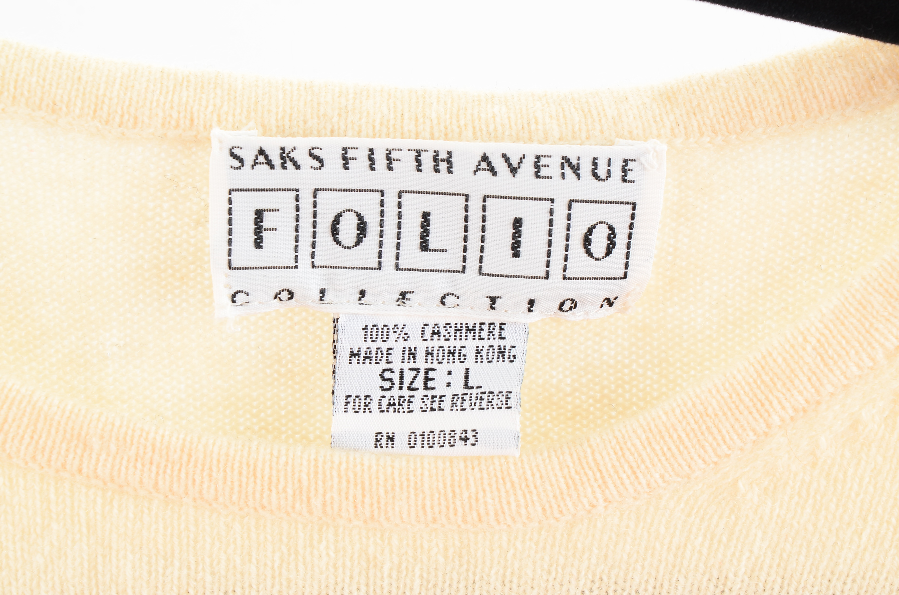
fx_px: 2056
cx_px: 450
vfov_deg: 16.5
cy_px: 298
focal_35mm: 82
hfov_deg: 24.7
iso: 320
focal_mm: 55
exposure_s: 1/60
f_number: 13
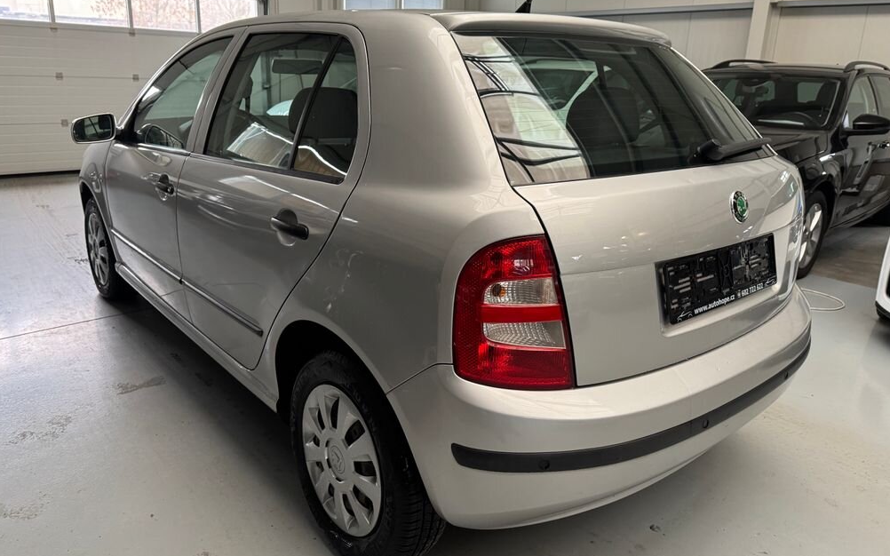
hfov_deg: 70.4
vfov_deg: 47.5
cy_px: 257
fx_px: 631
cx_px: 437
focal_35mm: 26
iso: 320
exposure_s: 1/60
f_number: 1.78
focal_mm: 6.76
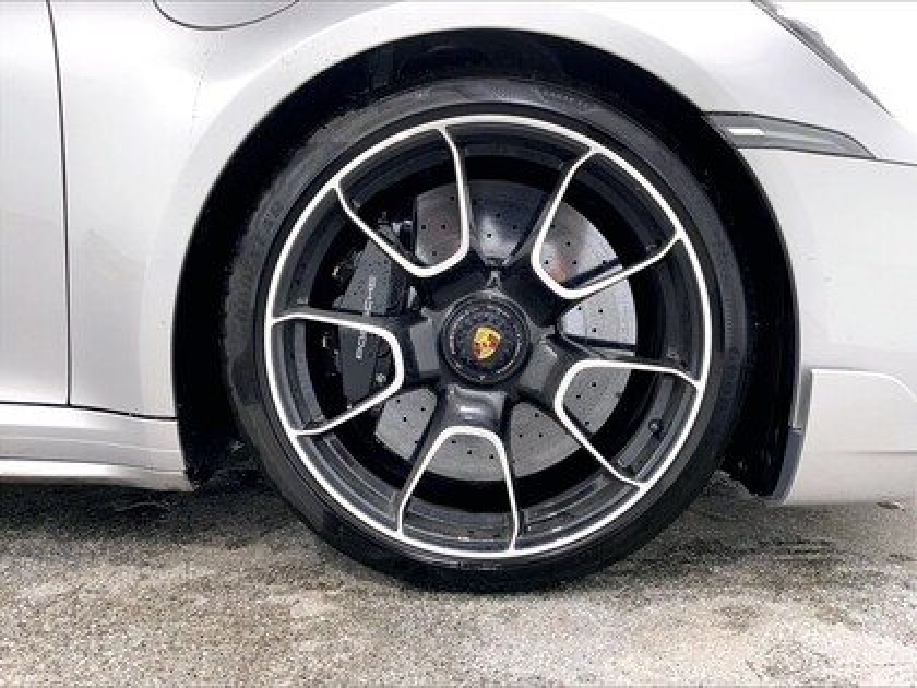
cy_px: 344
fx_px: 768
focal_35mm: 29
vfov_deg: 48.2
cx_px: 458
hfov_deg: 61.7
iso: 64
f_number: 1.8
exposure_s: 1/122
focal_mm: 3
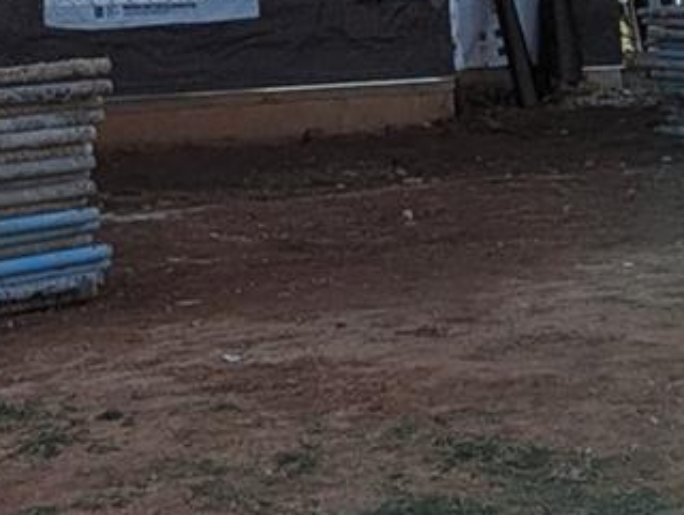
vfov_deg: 9.1
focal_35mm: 153
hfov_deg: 12.7
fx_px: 3028
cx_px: -4
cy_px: -545
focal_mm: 6.81
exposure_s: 1/1664
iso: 35
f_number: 1.85
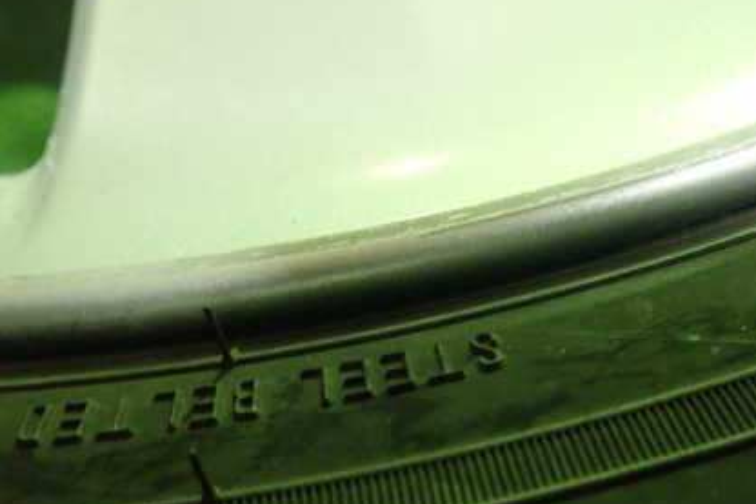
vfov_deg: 29.7
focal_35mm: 45
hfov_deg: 43.5
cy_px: 328
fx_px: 945
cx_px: 427
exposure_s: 1/30
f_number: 2.3
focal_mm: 5.5
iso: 1000
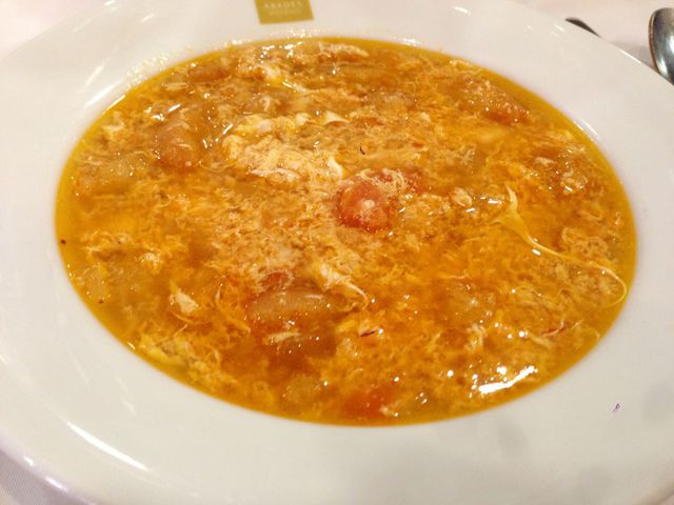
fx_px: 643
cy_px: 252
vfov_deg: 42.9
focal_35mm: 33
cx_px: 337
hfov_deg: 55.4
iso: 160
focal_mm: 4.13
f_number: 2.4
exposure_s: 1/20
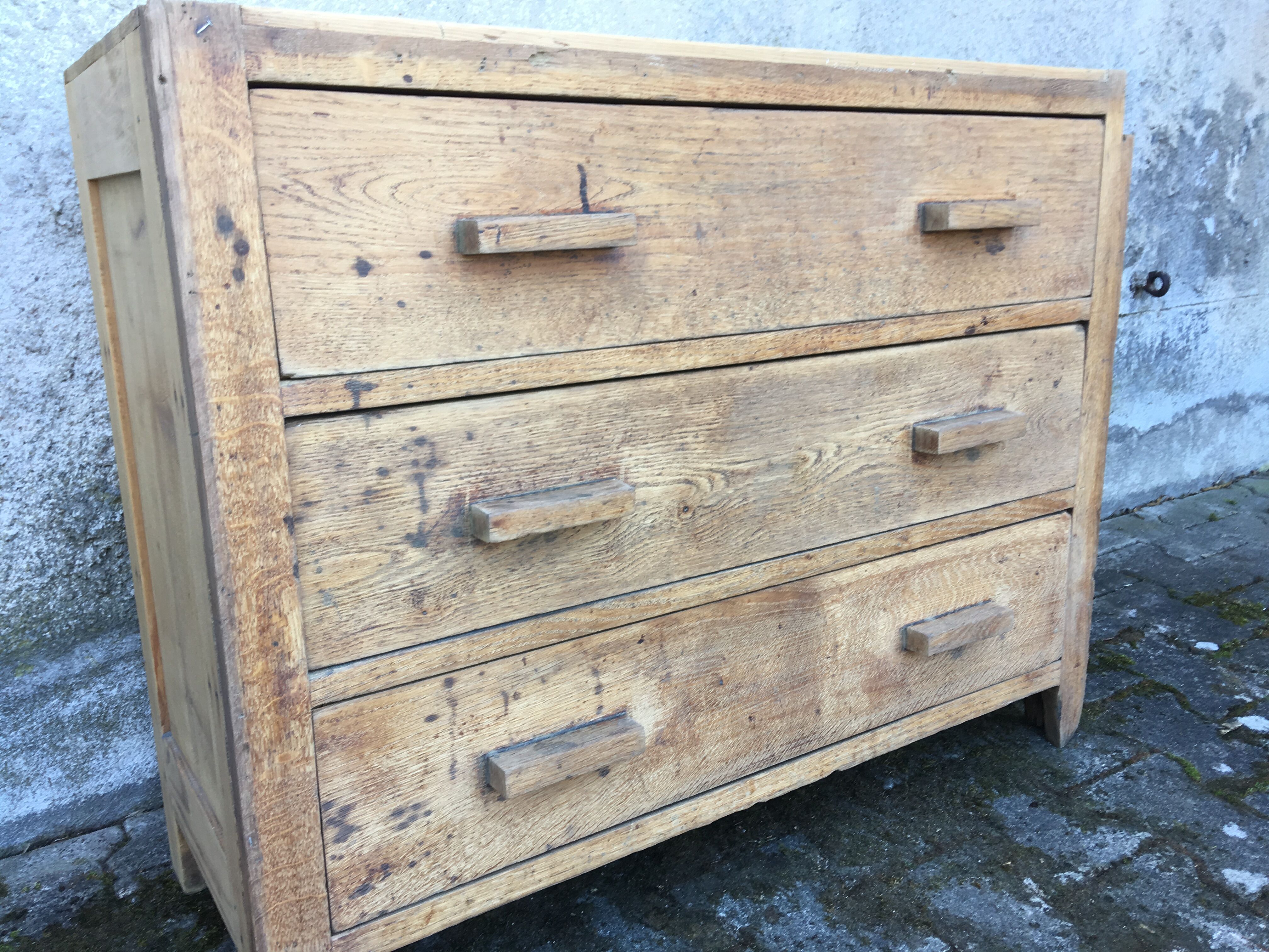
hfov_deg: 61.7
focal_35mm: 29
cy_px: 476
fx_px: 1063
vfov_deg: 48.2
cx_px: 634
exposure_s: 1/50
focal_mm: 4.15
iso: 25
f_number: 2.2
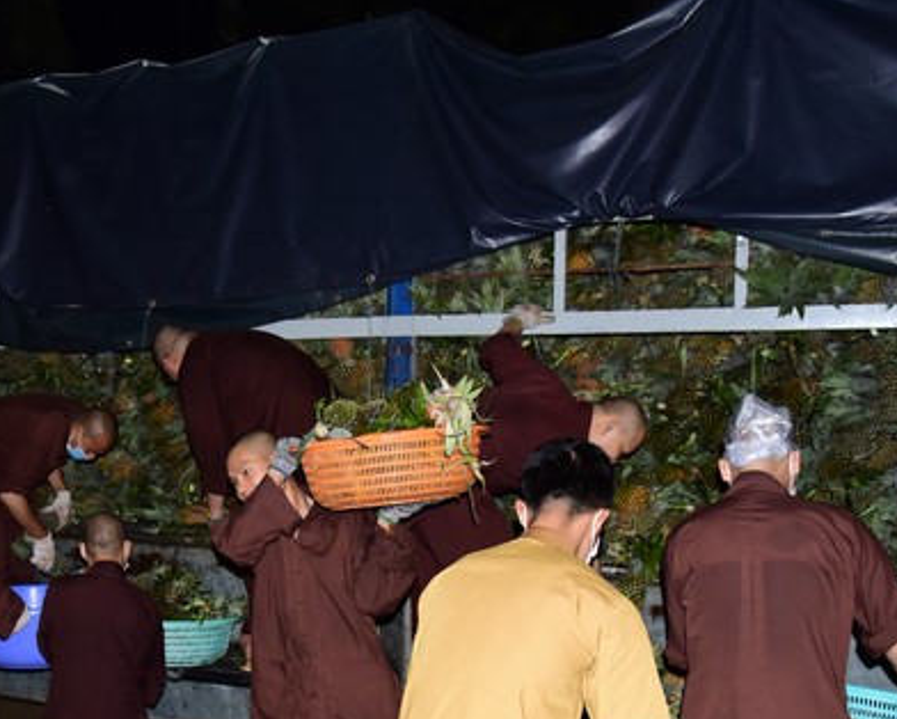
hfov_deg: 42.8
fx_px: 1116
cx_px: 259
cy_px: 472
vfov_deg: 35.4
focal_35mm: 42
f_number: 5.6
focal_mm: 27
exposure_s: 1/160
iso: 1250
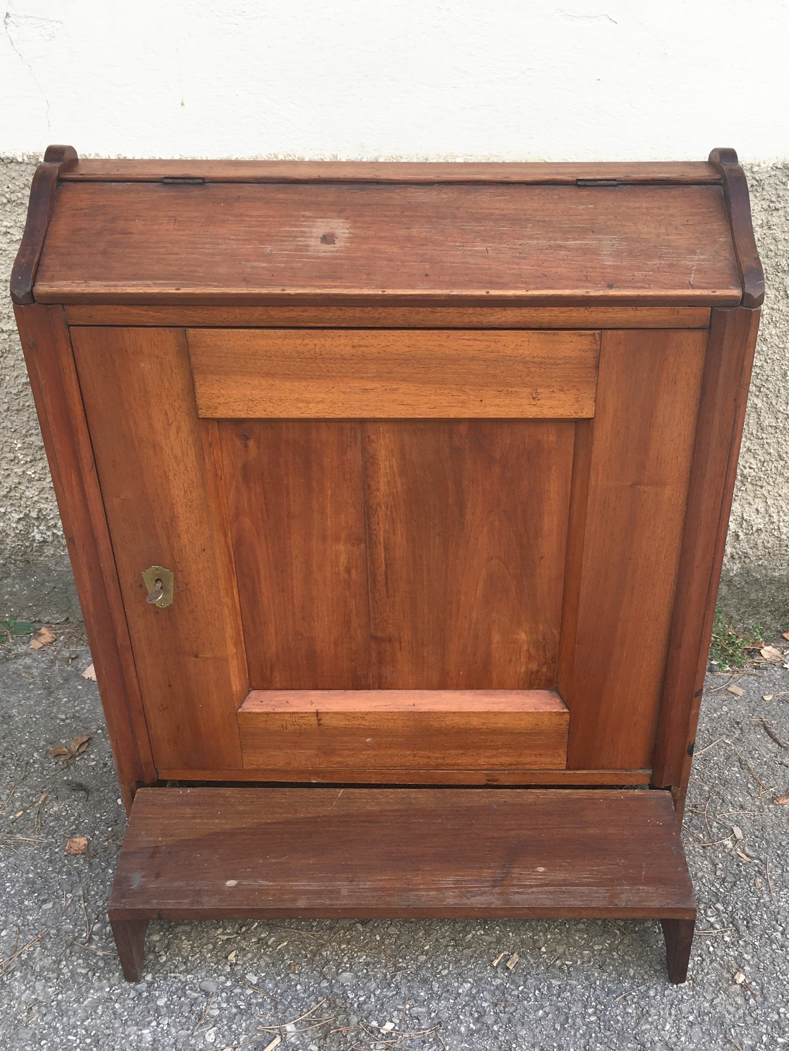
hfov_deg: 48.2
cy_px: 526
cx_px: 394
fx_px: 881
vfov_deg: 61.7
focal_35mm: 29
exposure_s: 1/160
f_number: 2.2
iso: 25
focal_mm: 4.15
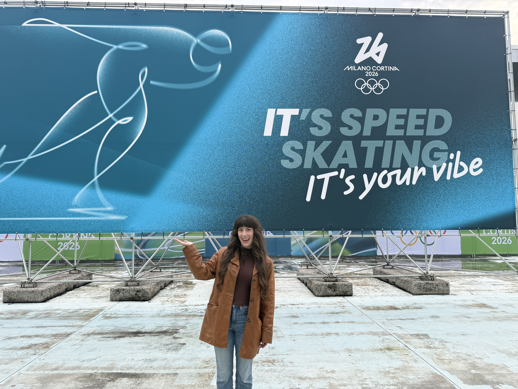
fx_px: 359
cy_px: 194
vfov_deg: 56.8
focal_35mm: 24
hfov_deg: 71.6
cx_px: 259
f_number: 1.78
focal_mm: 6.76
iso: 80
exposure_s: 1/742
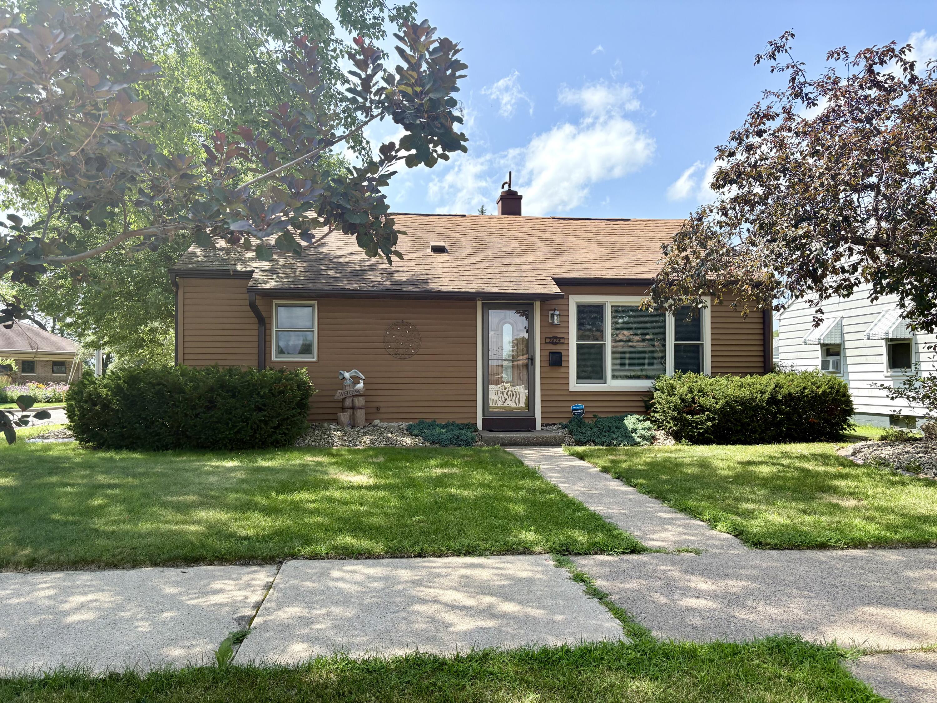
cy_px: 352
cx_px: 468
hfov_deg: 67.3
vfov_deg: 53.1
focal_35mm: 26
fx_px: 704
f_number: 1.6
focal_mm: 5.96
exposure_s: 1/2141
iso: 64
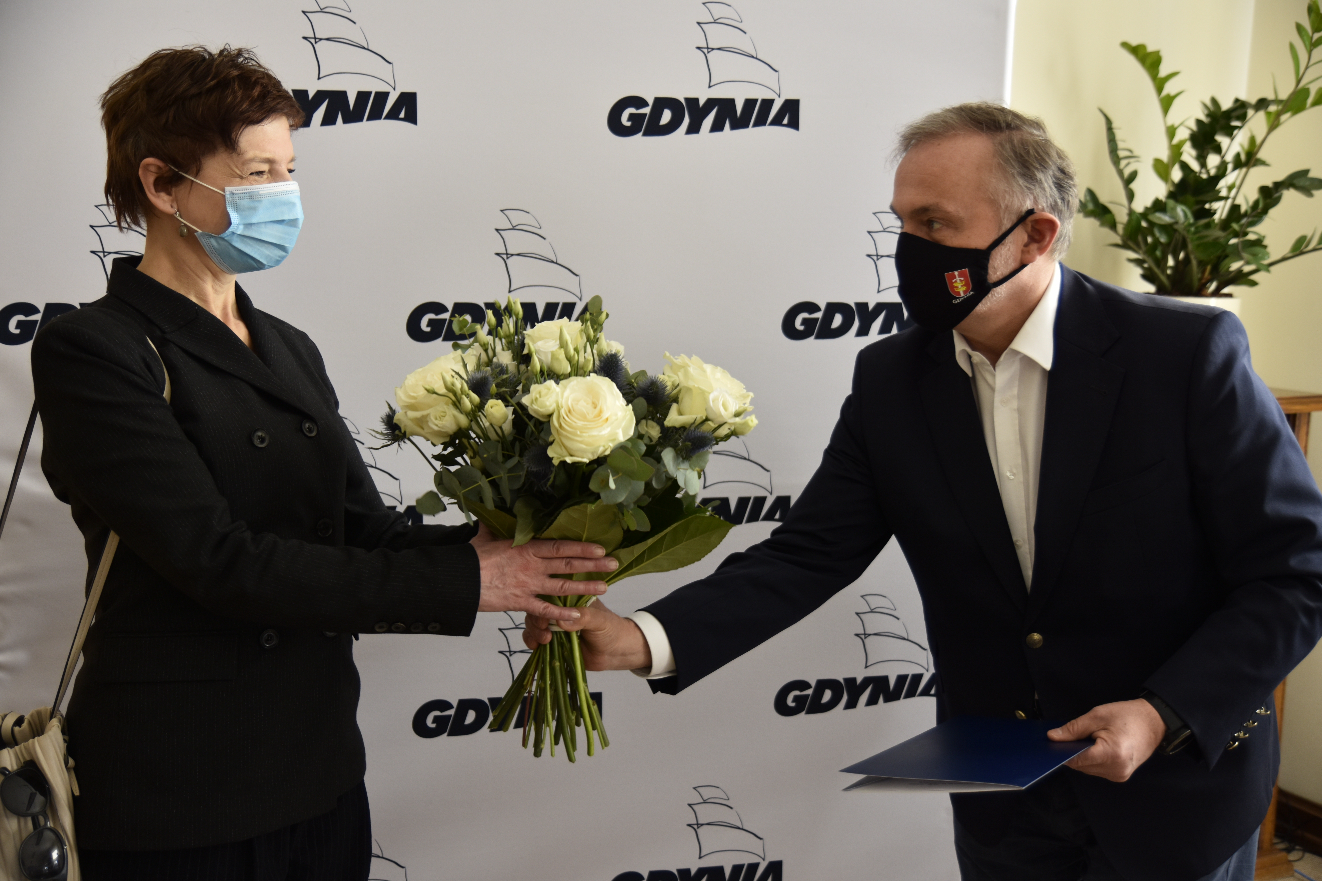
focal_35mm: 40
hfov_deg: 47.9
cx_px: 661
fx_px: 1487
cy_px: 440
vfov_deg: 33.0
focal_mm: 27
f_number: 2.8
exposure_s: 1/100
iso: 200
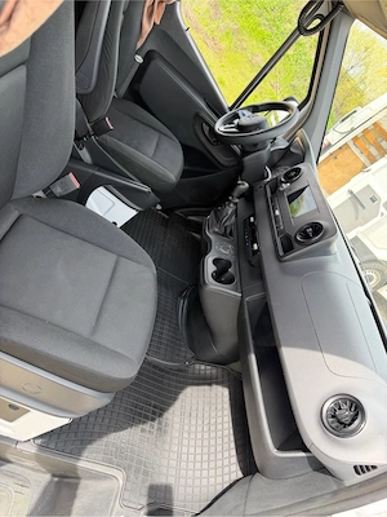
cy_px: 258
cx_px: 194
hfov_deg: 56.8
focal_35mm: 24
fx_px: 358
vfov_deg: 71.6
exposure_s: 1/230
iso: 80
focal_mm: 6.76
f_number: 1.78
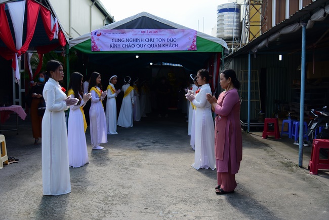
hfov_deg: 50.7
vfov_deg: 35.1
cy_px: 110
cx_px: 164
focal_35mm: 38
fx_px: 347
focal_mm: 38
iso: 320
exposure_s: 1/1250
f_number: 4
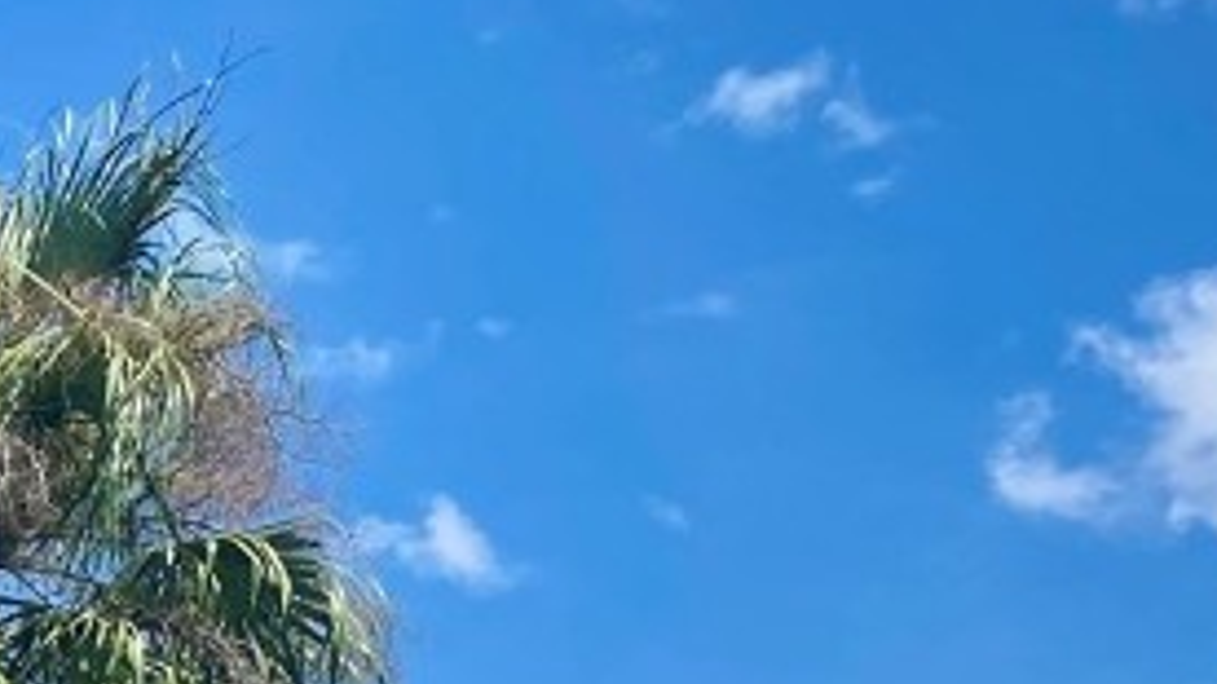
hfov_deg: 18.1
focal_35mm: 105
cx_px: -622
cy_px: 1580
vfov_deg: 10.2
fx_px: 3387
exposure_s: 1/1927
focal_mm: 4.25
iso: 32
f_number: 1.8
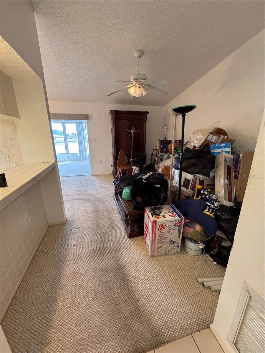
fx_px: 143
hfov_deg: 85.7
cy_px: 176
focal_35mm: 14
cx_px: 132
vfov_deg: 102.1
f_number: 2.2
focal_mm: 2.22
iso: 250
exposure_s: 1/60
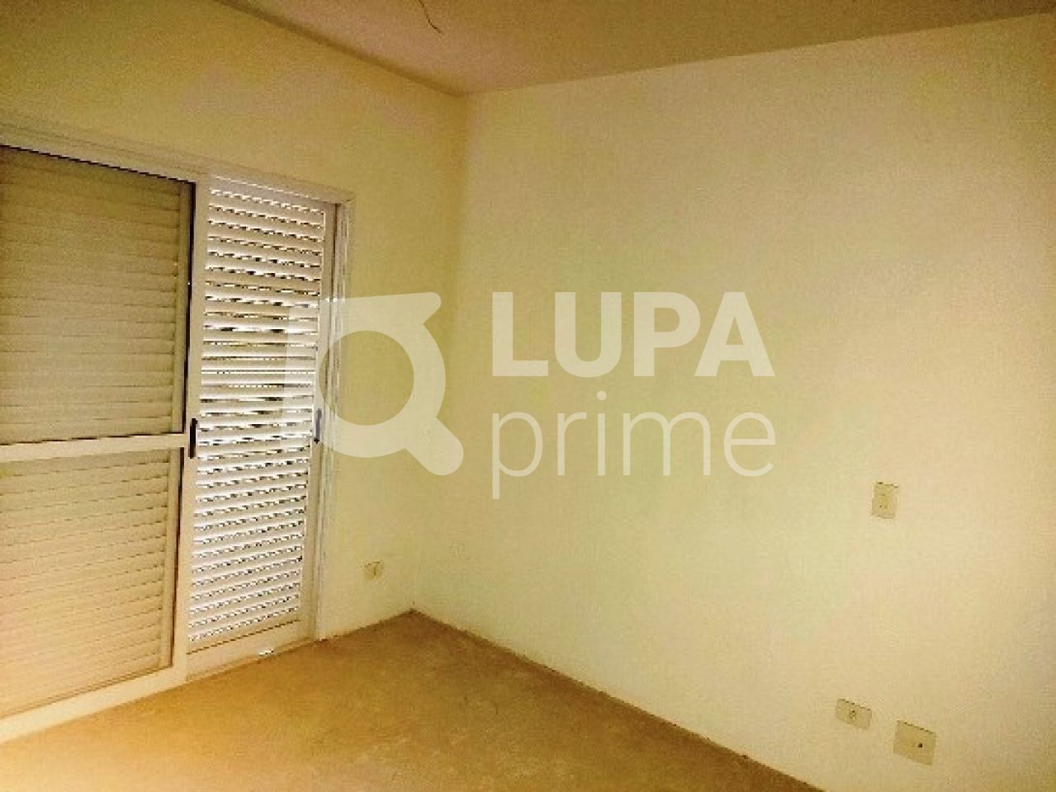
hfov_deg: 71.6
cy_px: 396
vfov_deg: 56.8
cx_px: 528
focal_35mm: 24
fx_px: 732
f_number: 1.8
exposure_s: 1/30
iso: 250
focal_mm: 5.23
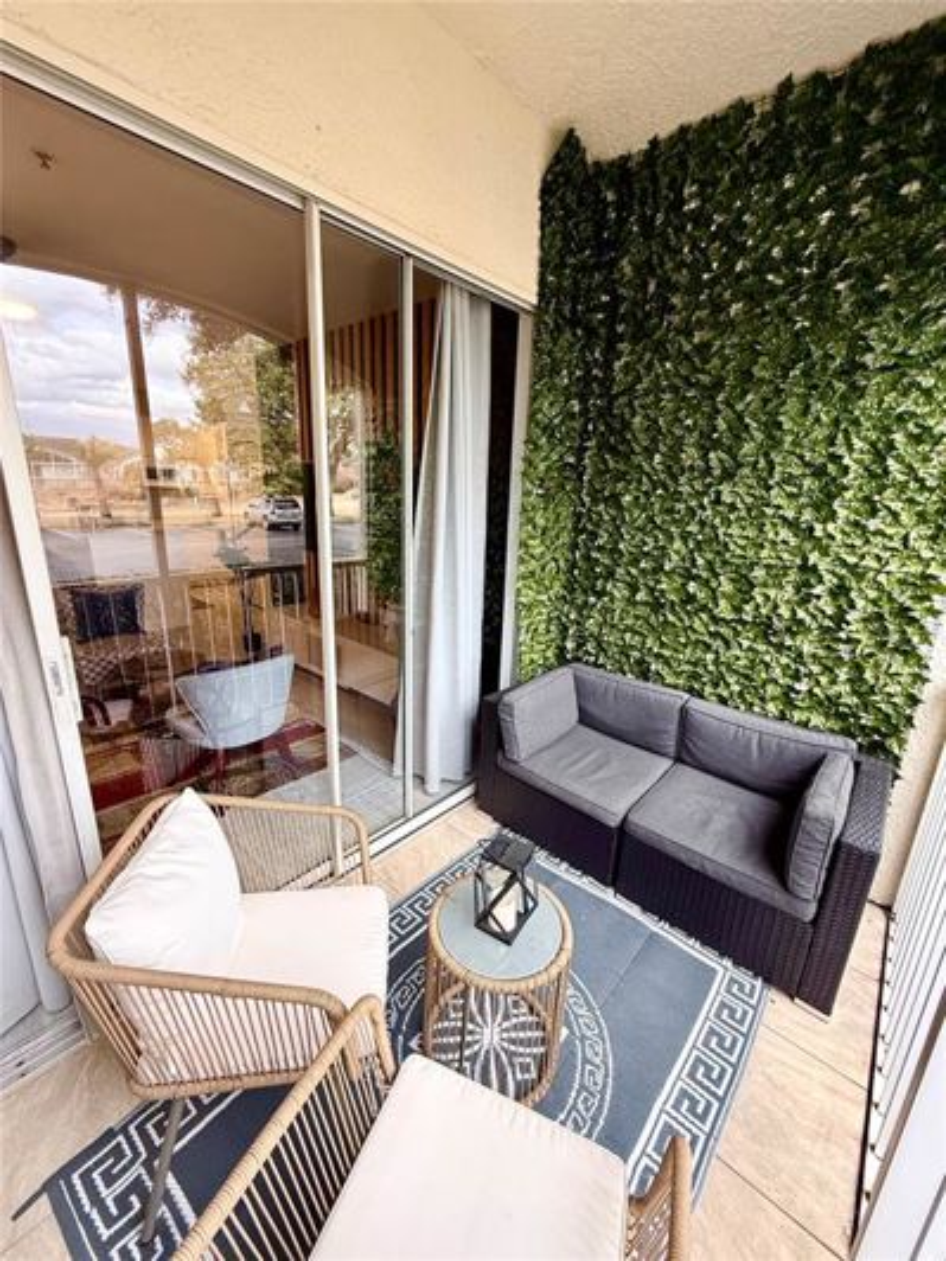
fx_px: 510
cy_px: 630
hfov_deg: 85.7
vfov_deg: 102.1
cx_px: 473
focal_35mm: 14
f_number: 2.2
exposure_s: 1/99
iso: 200
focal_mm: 2.22
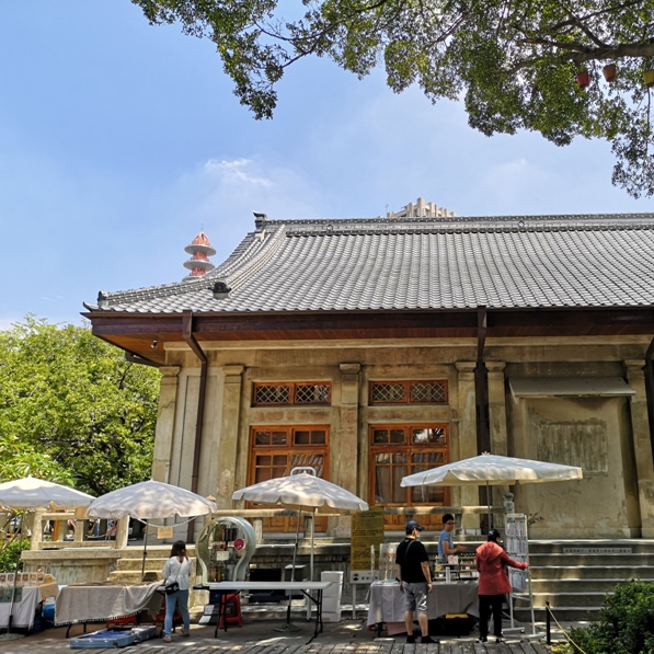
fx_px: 684
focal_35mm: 32
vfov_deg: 51.1
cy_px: 328
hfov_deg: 50.4
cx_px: 422
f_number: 1.8
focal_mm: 3.95
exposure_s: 1/1302
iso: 50
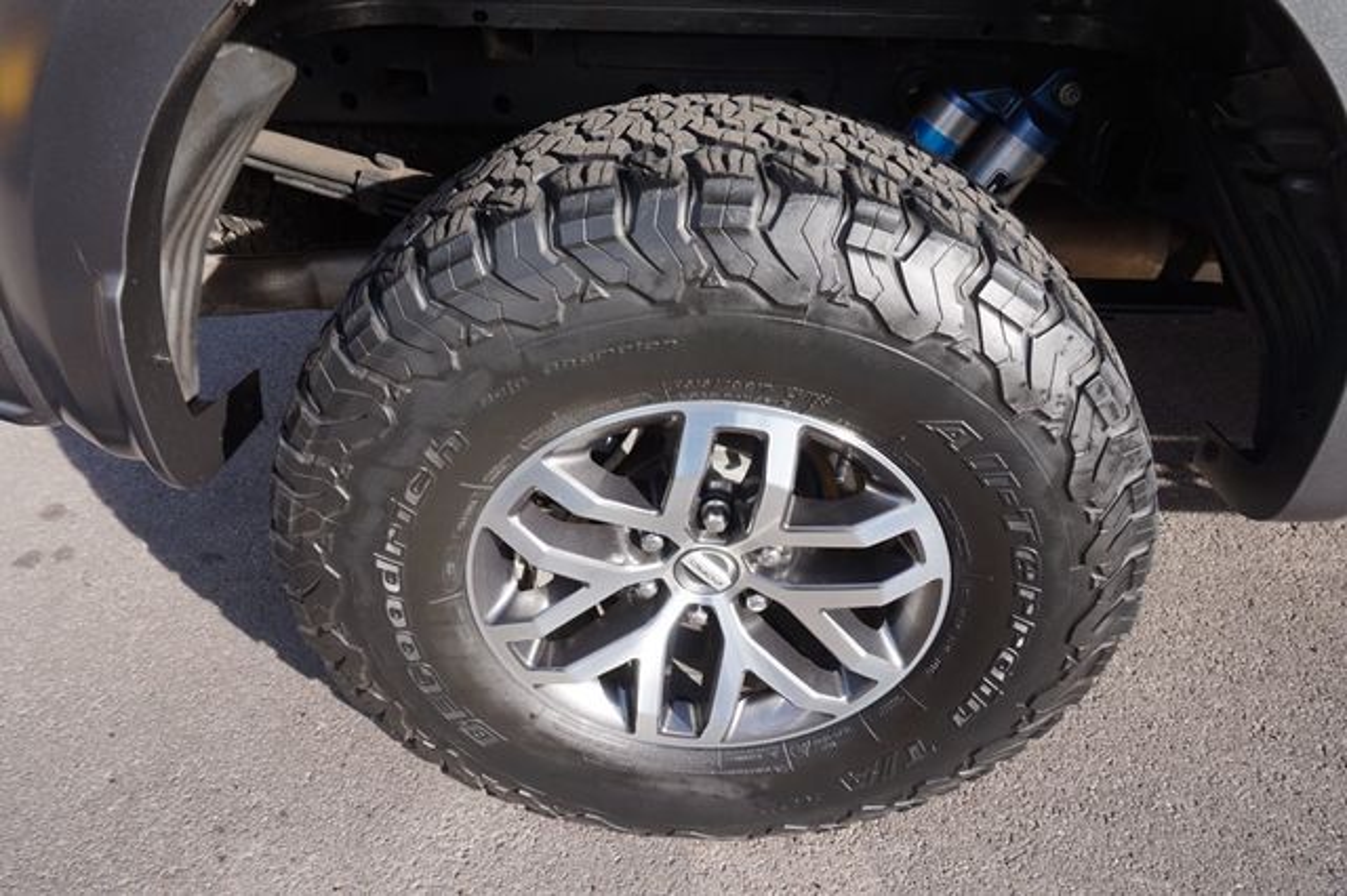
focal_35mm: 24
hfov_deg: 73.8
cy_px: 448
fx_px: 897
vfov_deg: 53.1
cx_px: 674
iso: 100
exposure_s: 1/100
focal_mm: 16
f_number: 6.3
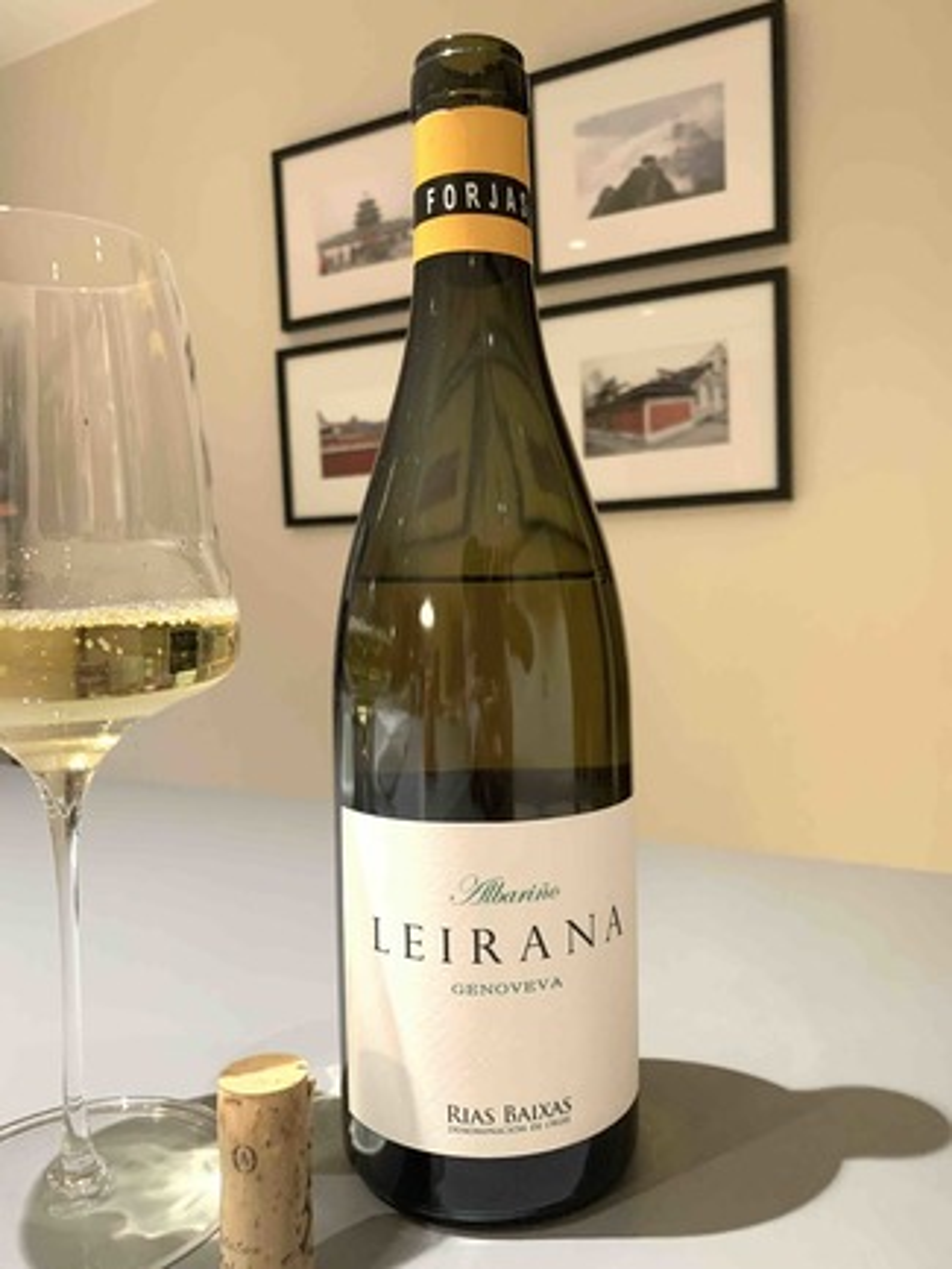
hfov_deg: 53.1
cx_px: 476
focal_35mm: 26
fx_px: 953
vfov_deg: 67.3
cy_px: 634
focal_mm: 4.25
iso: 500
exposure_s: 1/100
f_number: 1.8
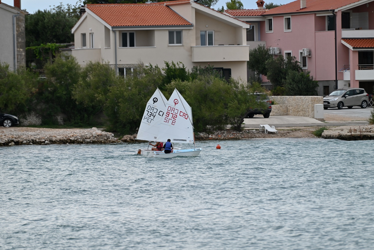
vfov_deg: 4.6
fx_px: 3117
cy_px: 125
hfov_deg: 6.9
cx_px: 187
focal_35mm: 300
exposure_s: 1/500
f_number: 5.6
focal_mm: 300
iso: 250
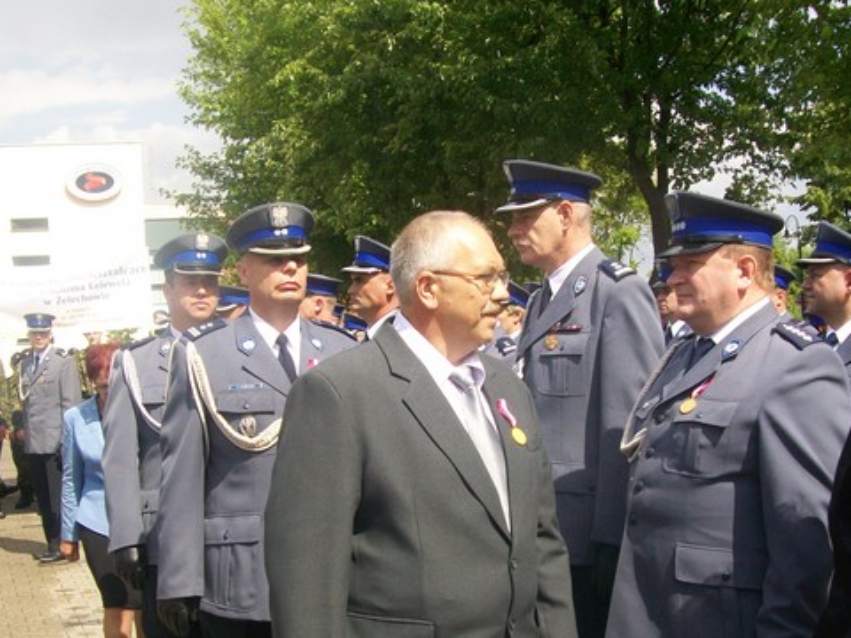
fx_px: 1180
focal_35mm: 48
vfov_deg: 30.1
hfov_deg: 39.7
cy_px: 413
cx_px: 420
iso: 64
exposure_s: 1/320
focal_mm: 6
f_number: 4.8
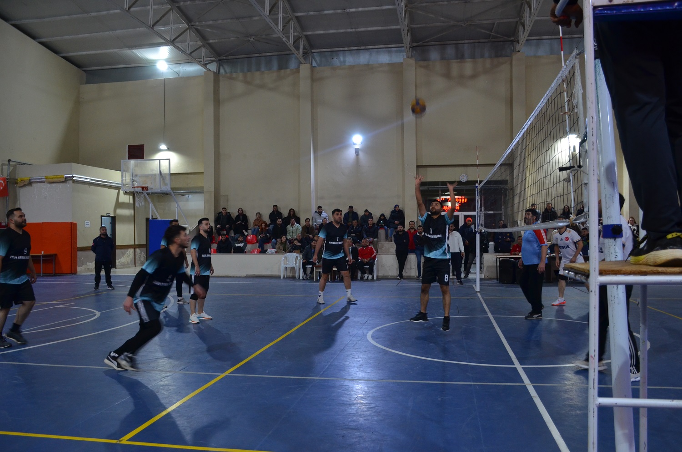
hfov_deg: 62.0
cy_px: 226
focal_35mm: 30
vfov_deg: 43.4
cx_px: 341
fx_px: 567
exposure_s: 1/60
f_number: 4
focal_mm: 20
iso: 720
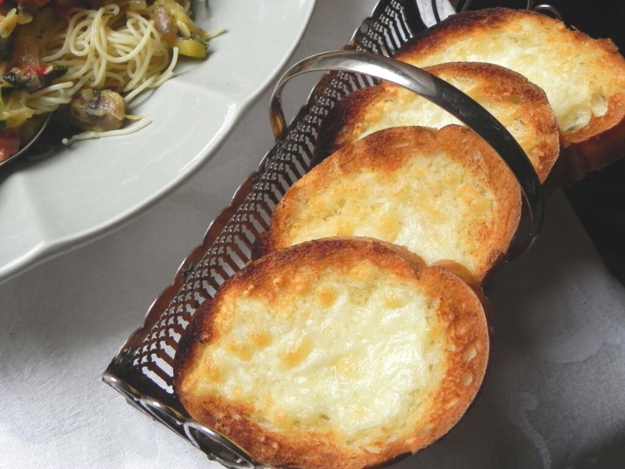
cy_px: 234
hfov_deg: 50.1
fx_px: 668
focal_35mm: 37
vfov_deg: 38.7
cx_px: 312
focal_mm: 6.6
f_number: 4
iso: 160
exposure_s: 1/148
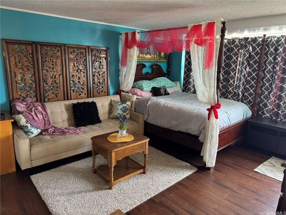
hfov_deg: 71.6
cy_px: 108
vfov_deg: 56.8
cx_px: 143
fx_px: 198
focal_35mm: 24
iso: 640
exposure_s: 1/60
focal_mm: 6.76
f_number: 1.78
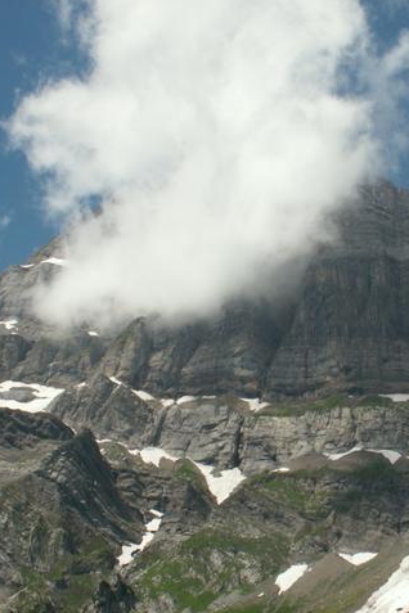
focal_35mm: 74
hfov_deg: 18.2
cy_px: 306
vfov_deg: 27.3
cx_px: 337
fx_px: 1261
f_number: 8
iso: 50
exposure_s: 1/200
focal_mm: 8.78
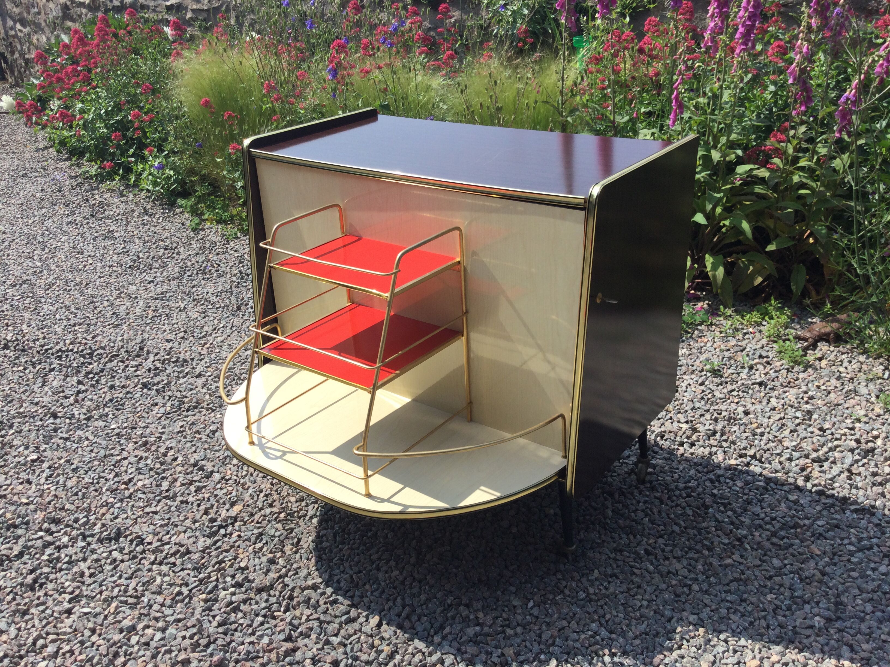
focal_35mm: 31
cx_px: 445
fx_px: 797
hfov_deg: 58.4
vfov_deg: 45.4
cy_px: 334
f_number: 2.4
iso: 25
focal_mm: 3.3
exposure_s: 1/1058
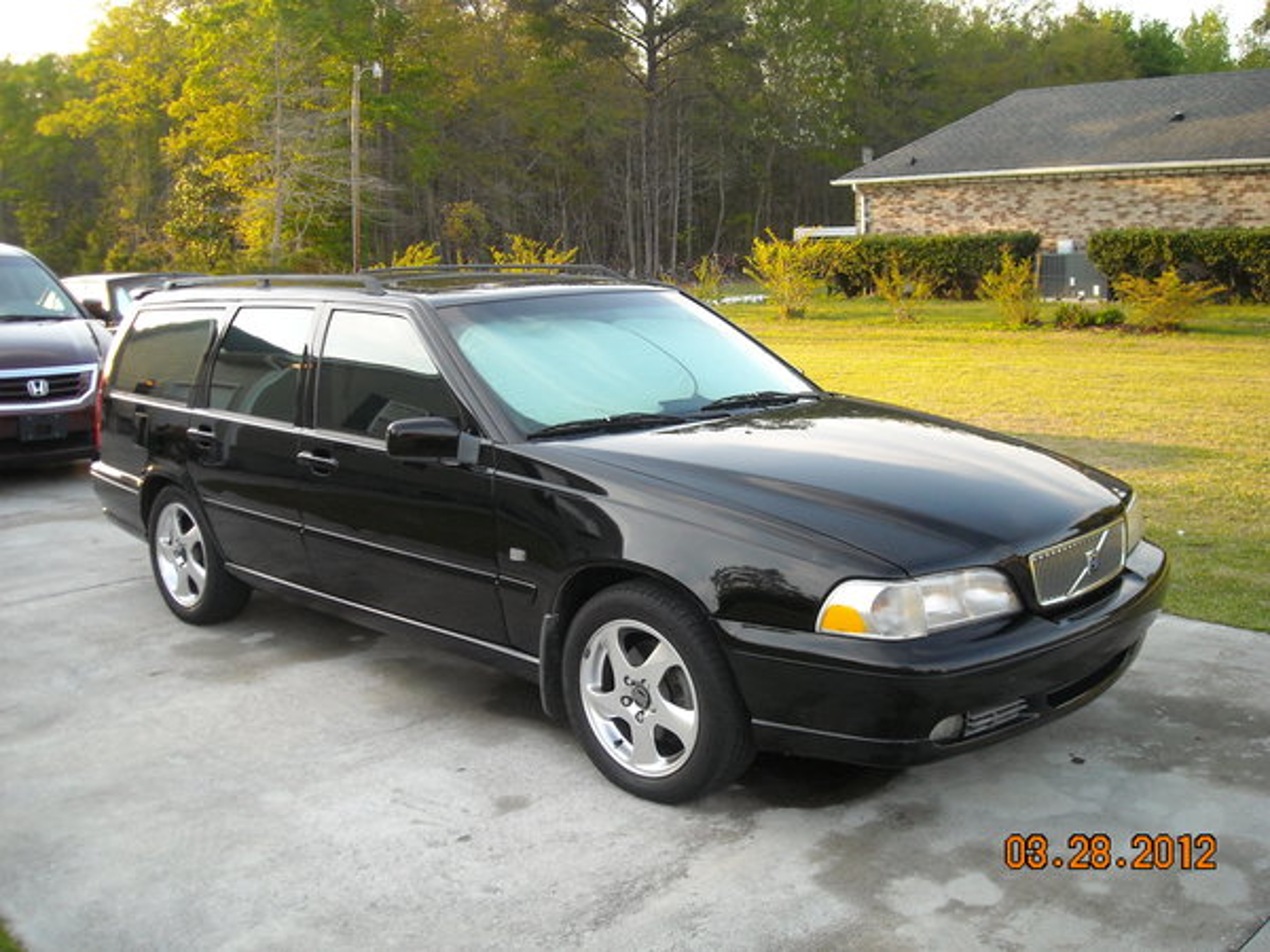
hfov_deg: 52.6
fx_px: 1284
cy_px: 476
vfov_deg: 40.7
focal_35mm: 35
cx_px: 635
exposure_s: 1/201
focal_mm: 5.7
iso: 129
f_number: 2.8
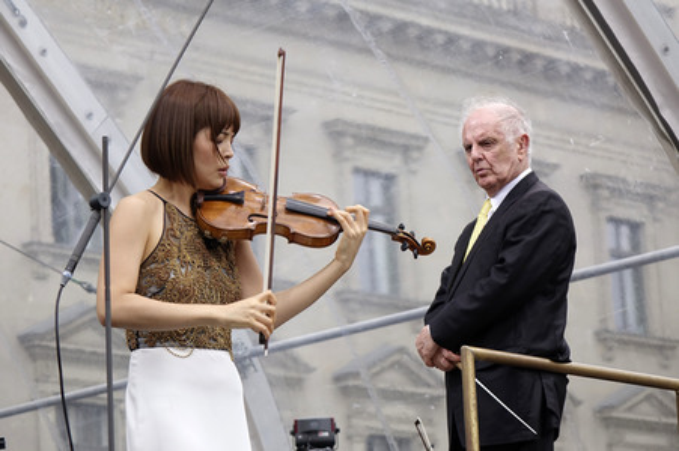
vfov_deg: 8.4
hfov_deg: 12.5
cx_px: 340
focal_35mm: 164
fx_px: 3091
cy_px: 226
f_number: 4.5
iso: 200
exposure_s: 1/320
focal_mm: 60.04
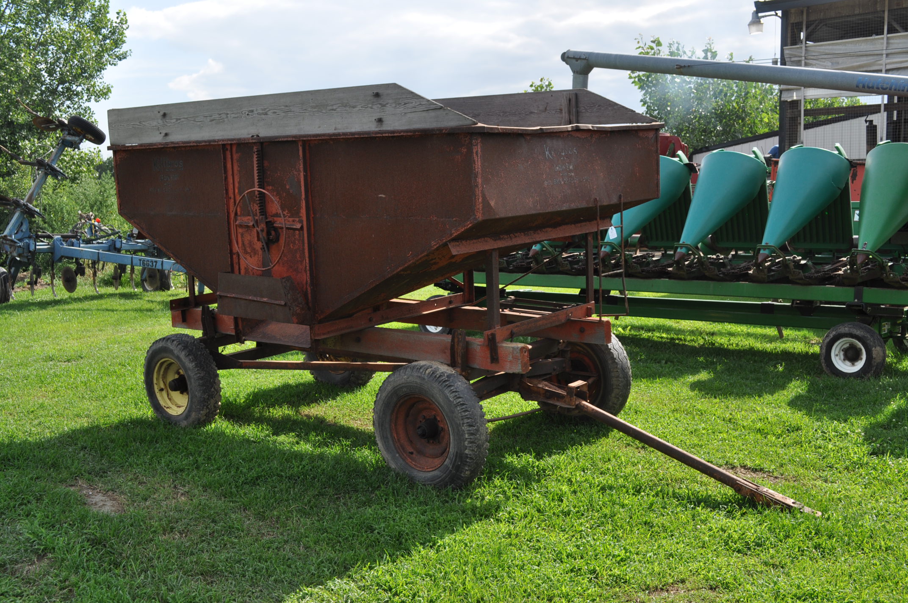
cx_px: 454
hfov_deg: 49.6
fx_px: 982
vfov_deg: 34.1
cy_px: 302
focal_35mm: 39
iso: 200
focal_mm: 26
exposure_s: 1/250
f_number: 8
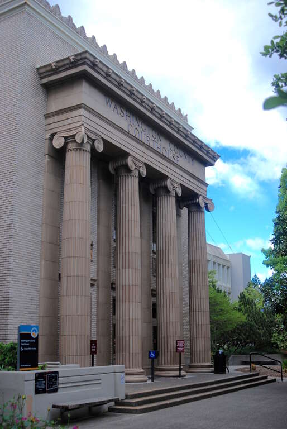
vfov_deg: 46.4
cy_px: 214
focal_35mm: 42
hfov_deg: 32.0
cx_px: 144
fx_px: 501
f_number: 4.5
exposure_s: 1/400
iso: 160
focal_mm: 28
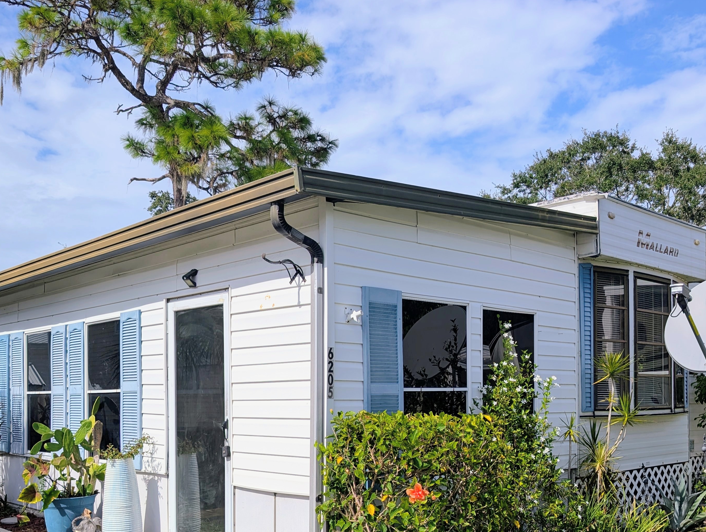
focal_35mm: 36
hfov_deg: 51.2
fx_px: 735
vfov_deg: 38.8
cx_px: 381
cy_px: 393
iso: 21
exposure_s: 1/2208
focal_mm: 6.9
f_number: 1.68
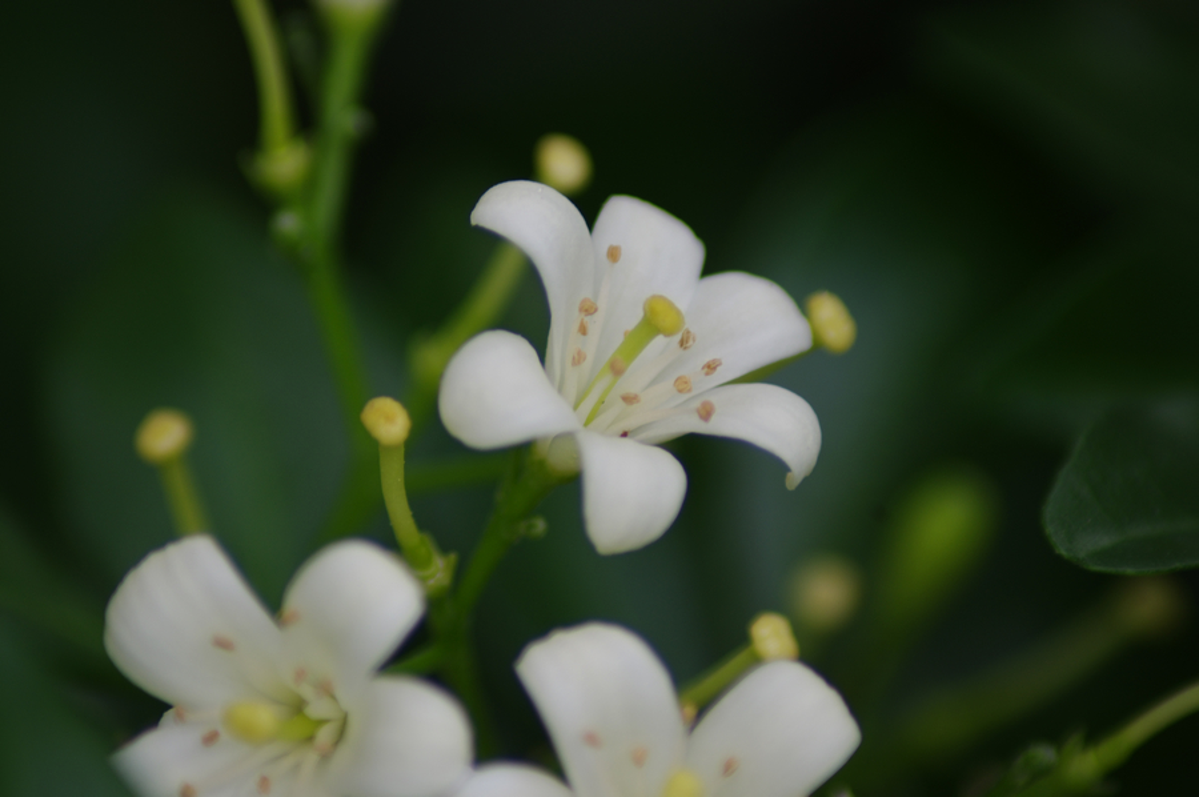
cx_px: 600
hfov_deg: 4.6
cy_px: 398
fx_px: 14971
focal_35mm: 450
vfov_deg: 3.0
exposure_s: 1/50
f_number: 5.6
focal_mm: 300
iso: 100
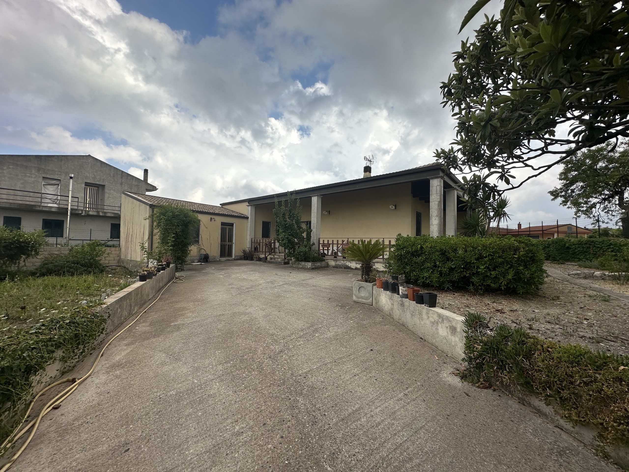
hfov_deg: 102.1
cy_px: 236
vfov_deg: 85.7
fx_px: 254
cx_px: 314
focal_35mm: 14
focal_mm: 2.22
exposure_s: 1/2132
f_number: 2.2
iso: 50
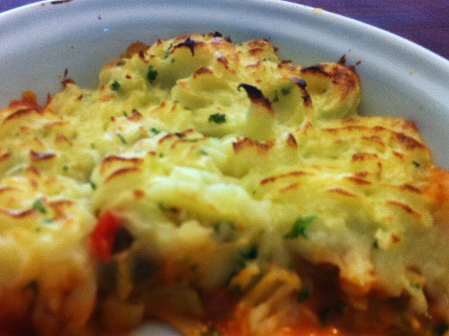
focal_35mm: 45
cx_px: 211
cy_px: 181
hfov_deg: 42.1
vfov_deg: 32.1
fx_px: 583
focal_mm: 3.85
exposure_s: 1/15
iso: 160
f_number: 2.8
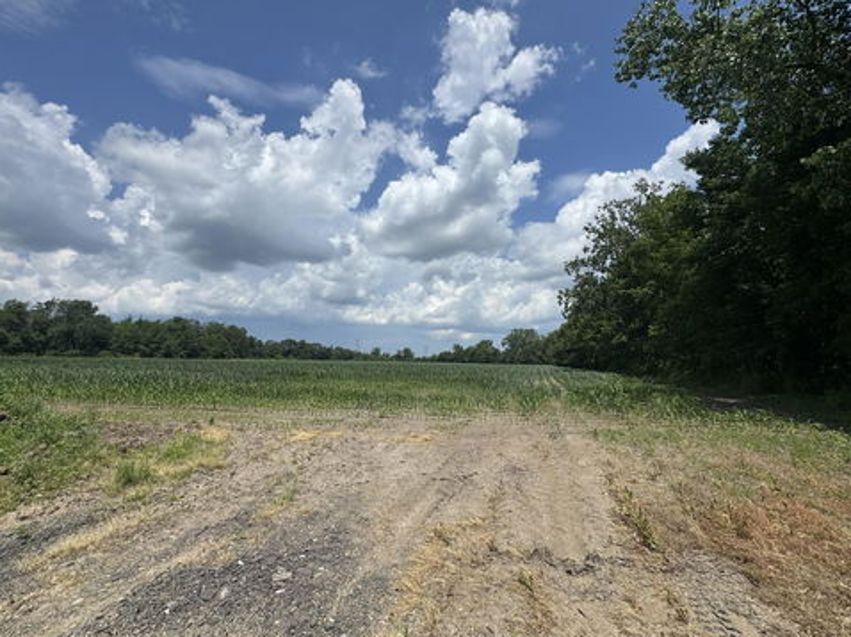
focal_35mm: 15
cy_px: 311
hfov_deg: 98.2
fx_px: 369
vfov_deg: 81.7
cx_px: 426
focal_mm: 2.22
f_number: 2.2
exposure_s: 1/3906
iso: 40
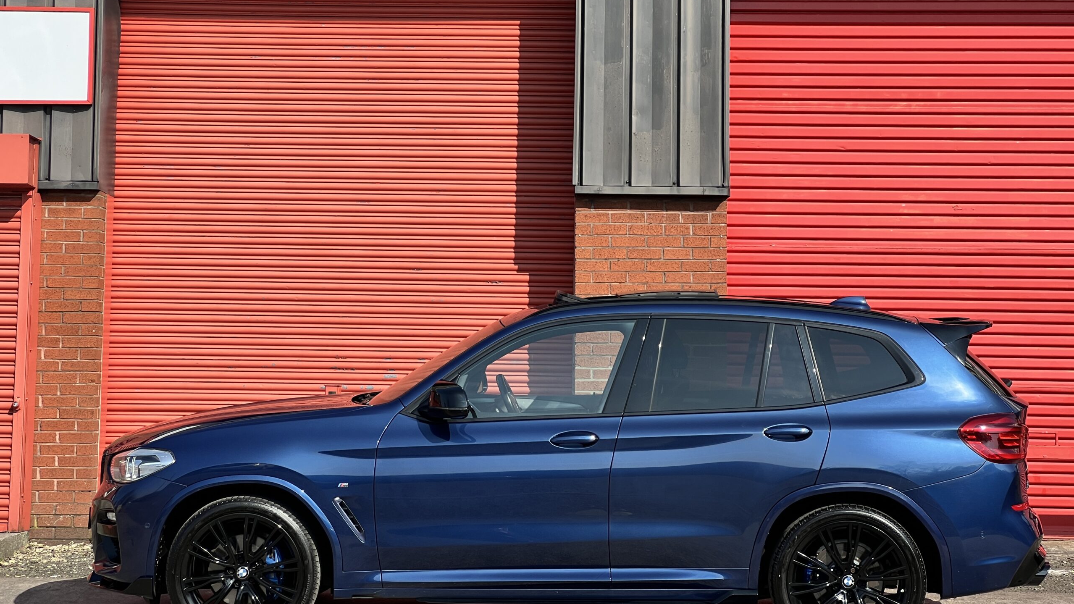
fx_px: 2392
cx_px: 537
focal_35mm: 84
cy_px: 263
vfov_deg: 14.4
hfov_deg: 25.3
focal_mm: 9
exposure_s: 1/552
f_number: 2.8
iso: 32
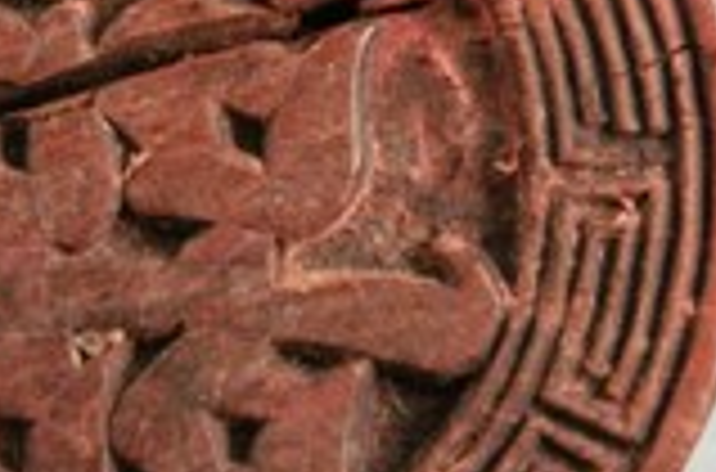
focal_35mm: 423
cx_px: 86
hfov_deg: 4.9
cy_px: 164
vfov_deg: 3.2
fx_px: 8388
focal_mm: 70
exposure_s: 1/10
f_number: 8
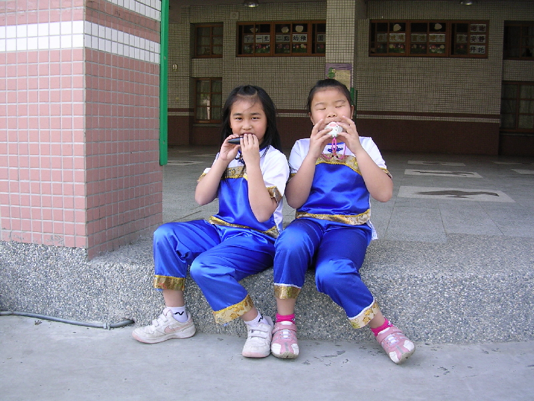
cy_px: 200
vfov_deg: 37.7
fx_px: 586
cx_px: 267
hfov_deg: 49.0
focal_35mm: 38
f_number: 2.8
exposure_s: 1/116
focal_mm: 5.8
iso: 100
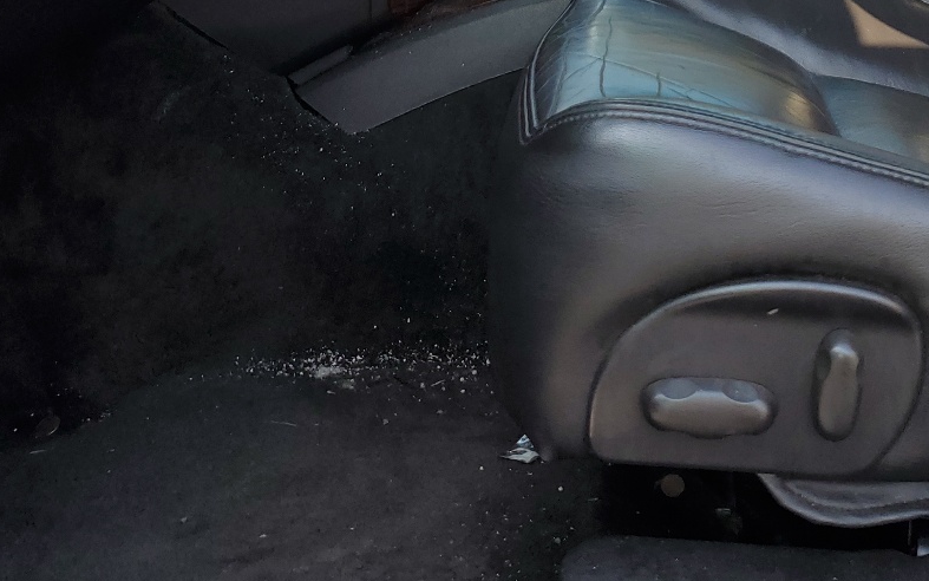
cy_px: -104
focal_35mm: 56
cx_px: 685
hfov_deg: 35.6
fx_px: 1418
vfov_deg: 21.6
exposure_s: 1/400
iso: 50
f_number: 1.5
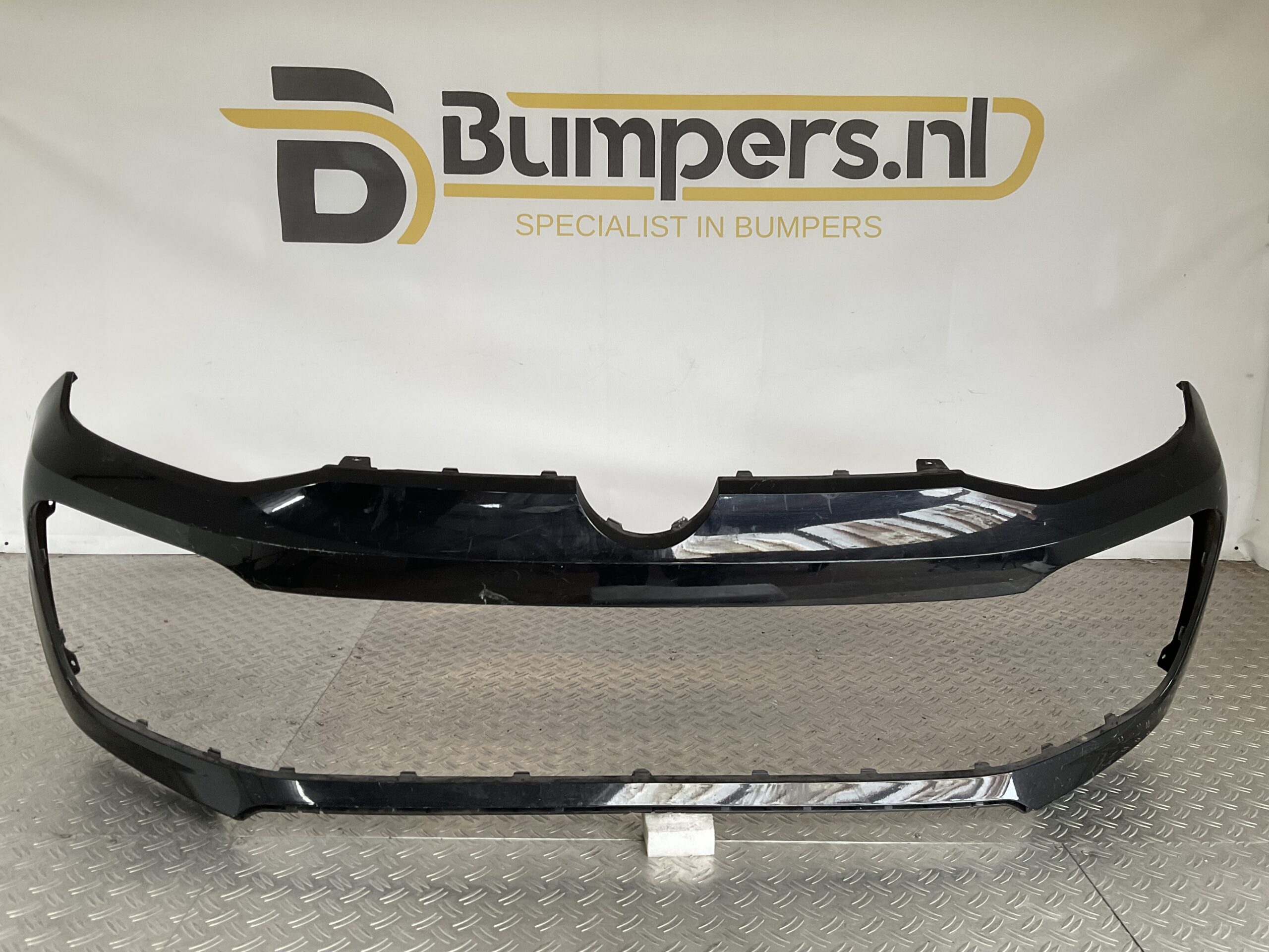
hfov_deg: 61.7
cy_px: 476
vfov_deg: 48.2
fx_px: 1063
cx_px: 634
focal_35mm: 29
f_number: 1.8
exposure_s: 1/60
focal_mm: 3
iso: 40
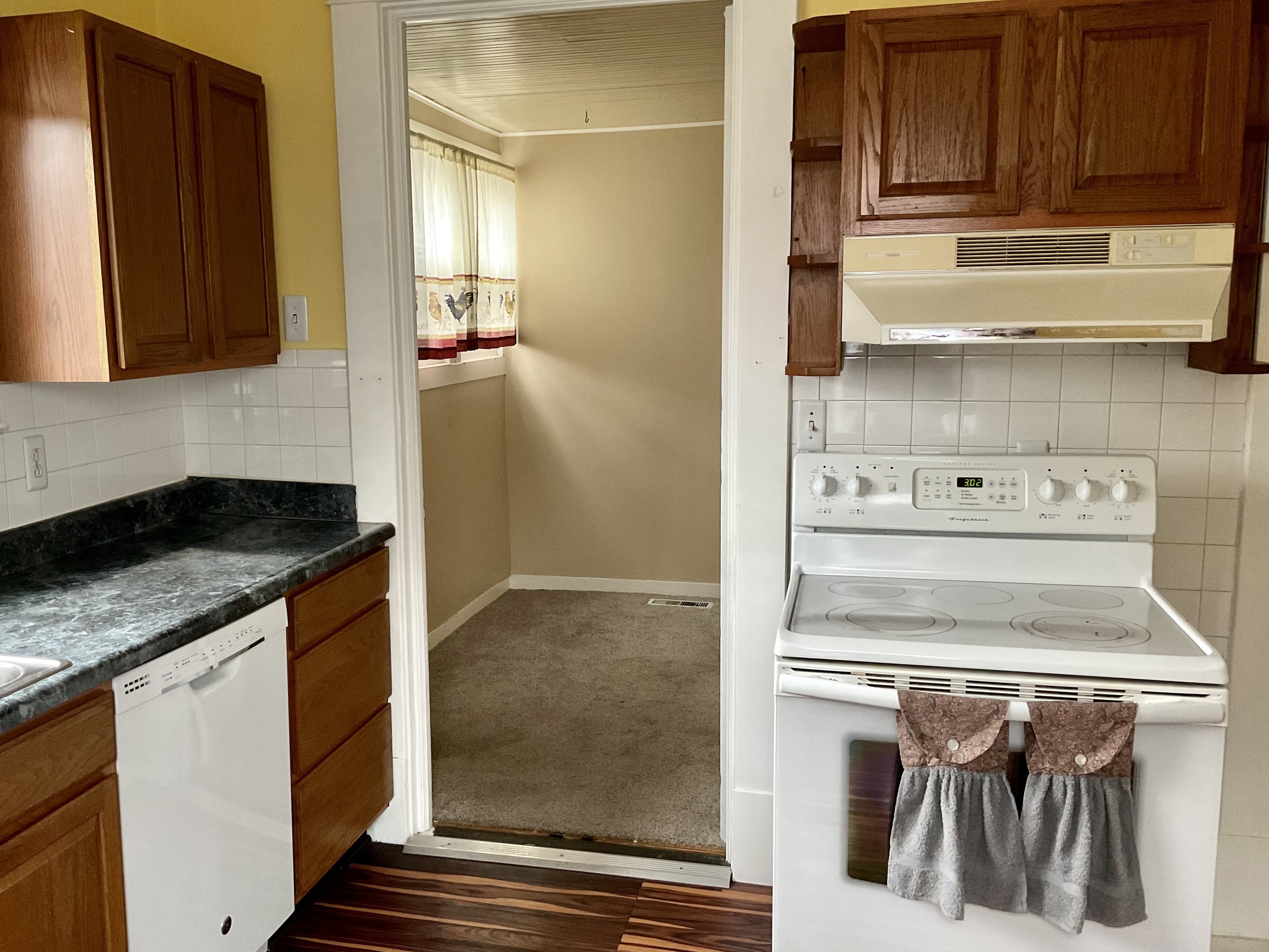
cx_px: 570
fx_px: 1173
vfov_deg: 44.2
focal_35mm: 32
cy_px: 480
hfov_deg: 56.7
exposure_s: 1/40
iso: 200
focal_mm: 3
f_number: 1.8
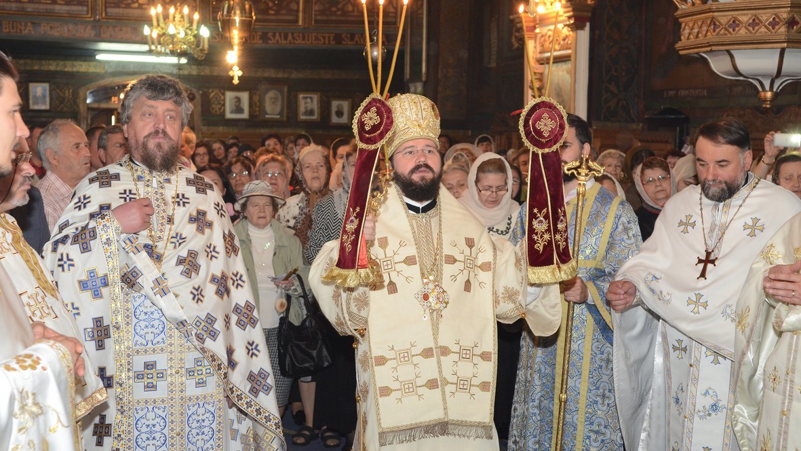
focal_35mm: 51
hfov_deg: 40.6
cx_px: 400
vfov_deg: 23.5
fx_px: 1083
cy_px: 227
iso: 1600
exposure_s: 1/60
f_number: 4
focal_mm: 32
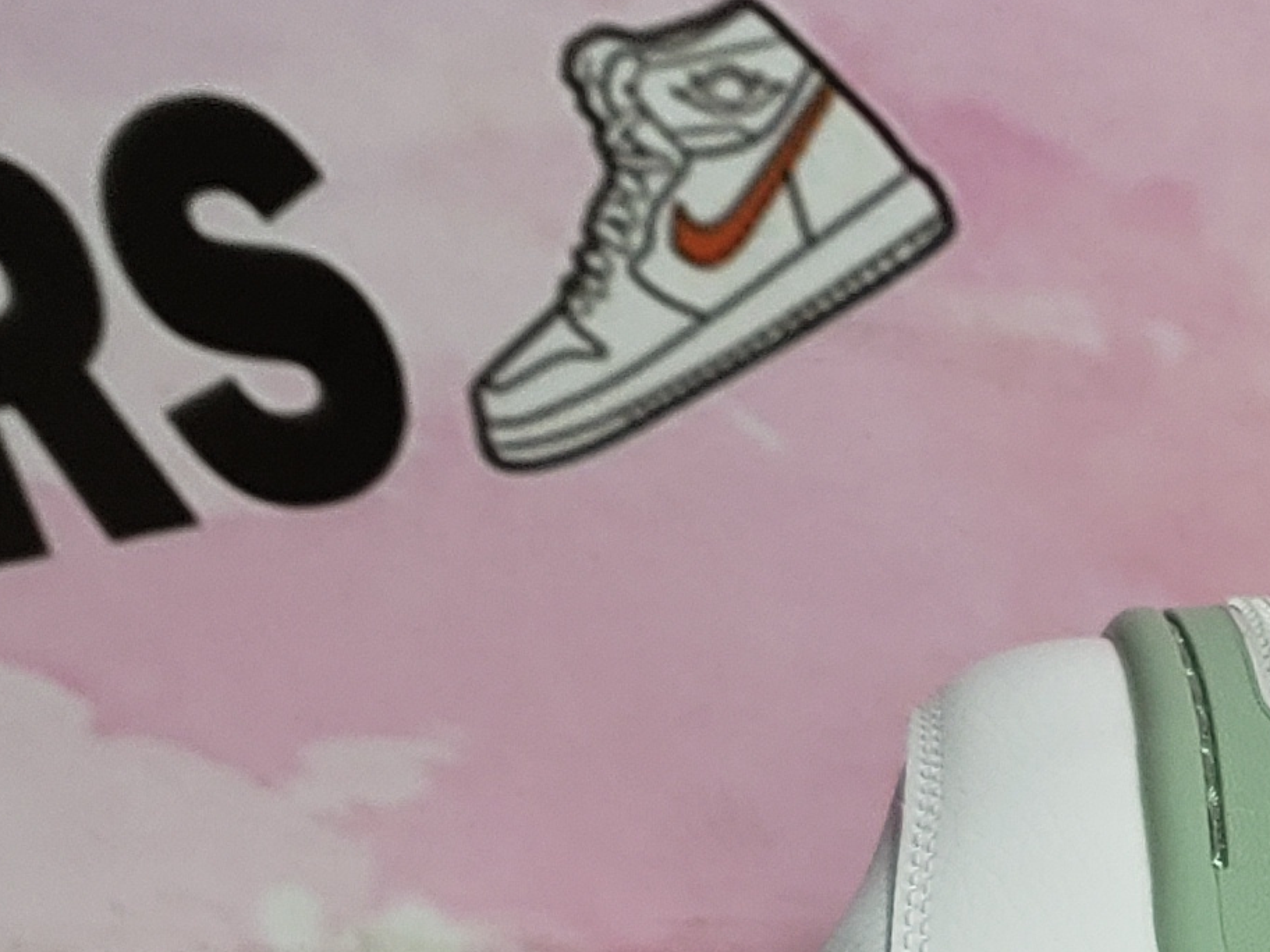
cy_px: 1582
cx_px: 1775
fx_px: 4219
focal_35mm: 115
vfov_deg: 12.1
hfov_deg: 16.0
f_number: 1.5
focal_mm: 4.3
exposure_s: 1/665
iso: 50
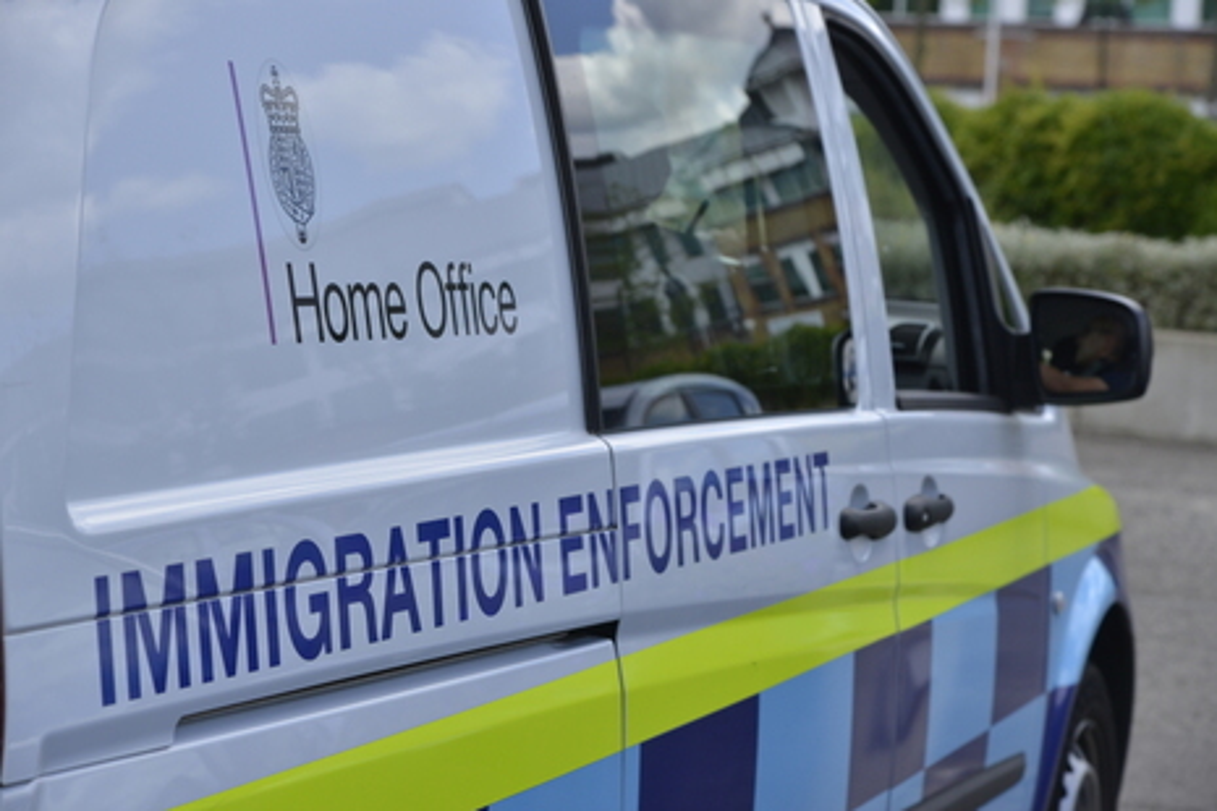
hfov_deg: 19.5
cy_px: 406
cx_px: 608
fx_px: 3549
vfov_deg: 13.0
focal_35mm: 105
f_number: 7.1
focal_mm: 105
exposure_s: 1/800
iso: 500
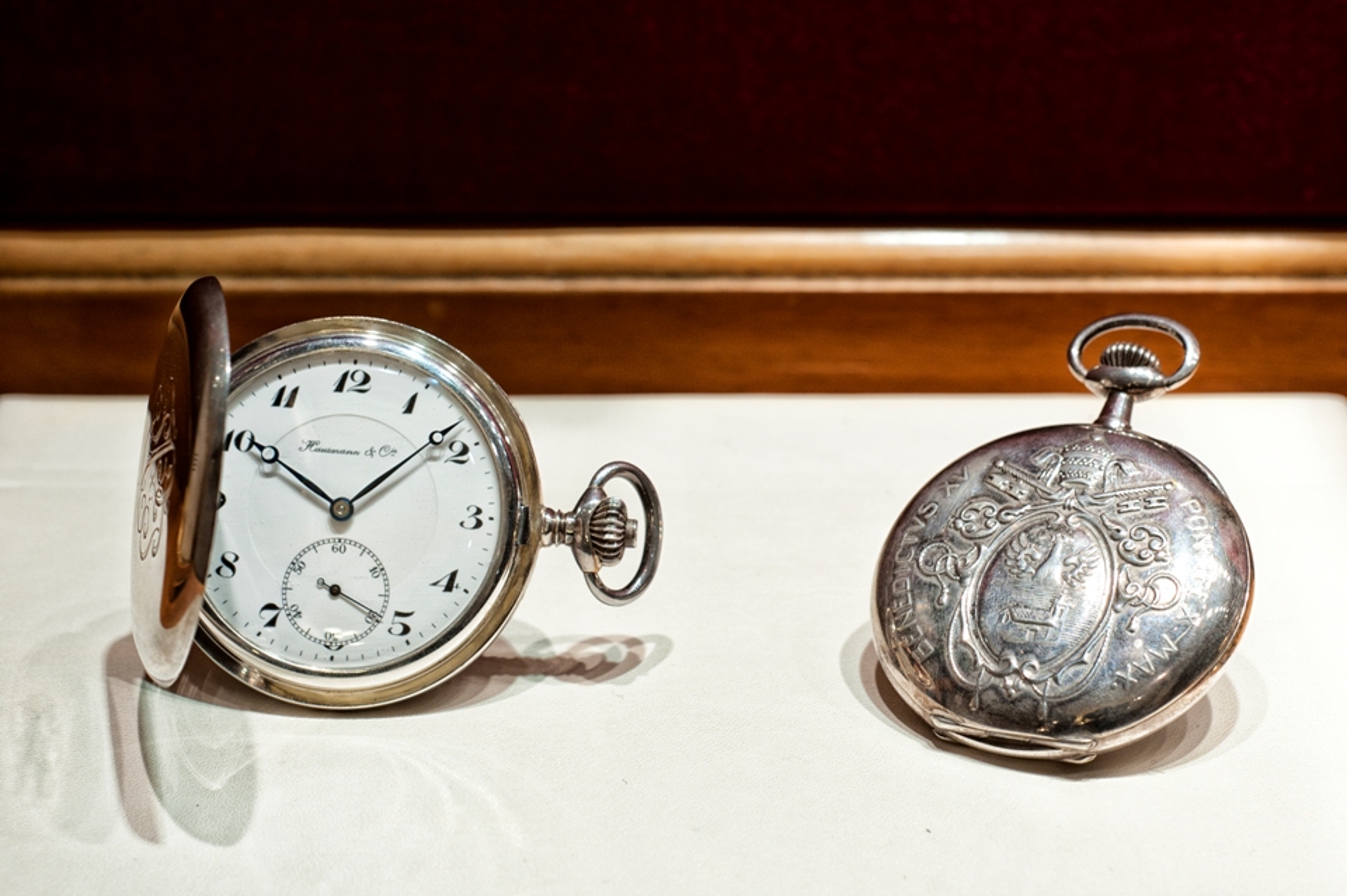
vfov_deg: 27.0
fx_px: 1870
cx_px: 674
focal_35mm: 50
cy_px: 448
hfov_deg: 39.6
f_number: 8
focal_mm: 50
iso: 200
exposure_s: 1/25
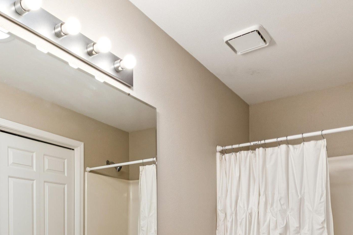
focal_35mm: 35
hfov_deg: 53.6
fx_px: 345
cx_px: 134
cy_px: 237
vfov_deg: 34.2
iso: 400
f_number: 13
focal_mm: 16.1
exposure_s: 1/10
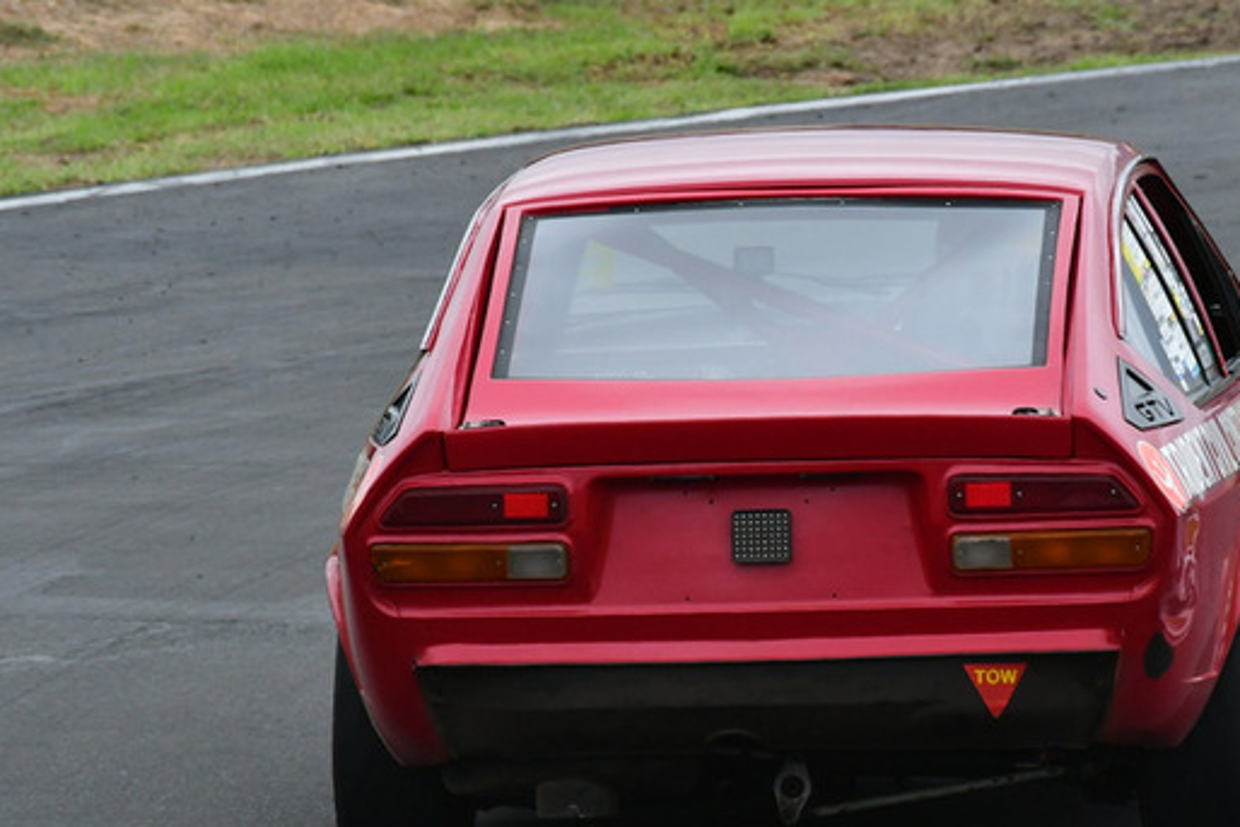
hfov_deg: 1.8
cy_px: 453
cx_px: 885
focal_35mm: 1168
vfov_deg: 1.2
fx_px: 40240
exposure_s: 1/640
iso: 1250
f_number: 11
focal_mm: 500
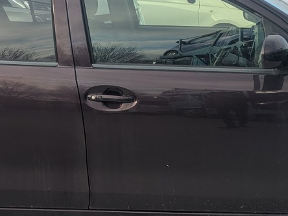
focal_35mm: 72
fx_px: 599
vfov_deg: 20.3
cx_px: 164
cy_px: 62
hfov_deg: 27.0
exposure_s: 1/629
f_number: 1.89
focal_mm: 5.43
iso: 48
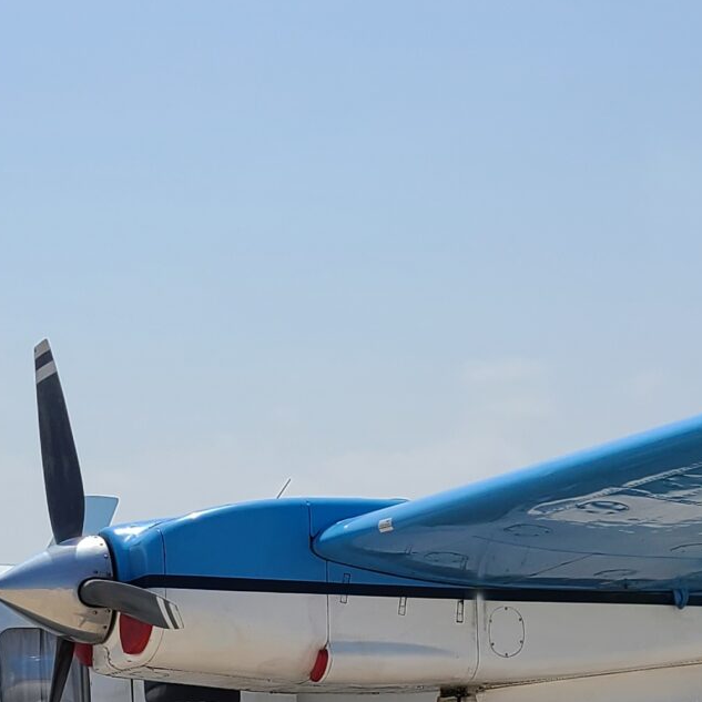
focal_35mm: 93
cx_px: 291
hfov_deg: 18.7
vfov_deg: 18.0
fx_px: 2134
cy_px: 775
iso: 40
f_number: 1.8
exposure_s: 1/5328
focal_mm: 5.4
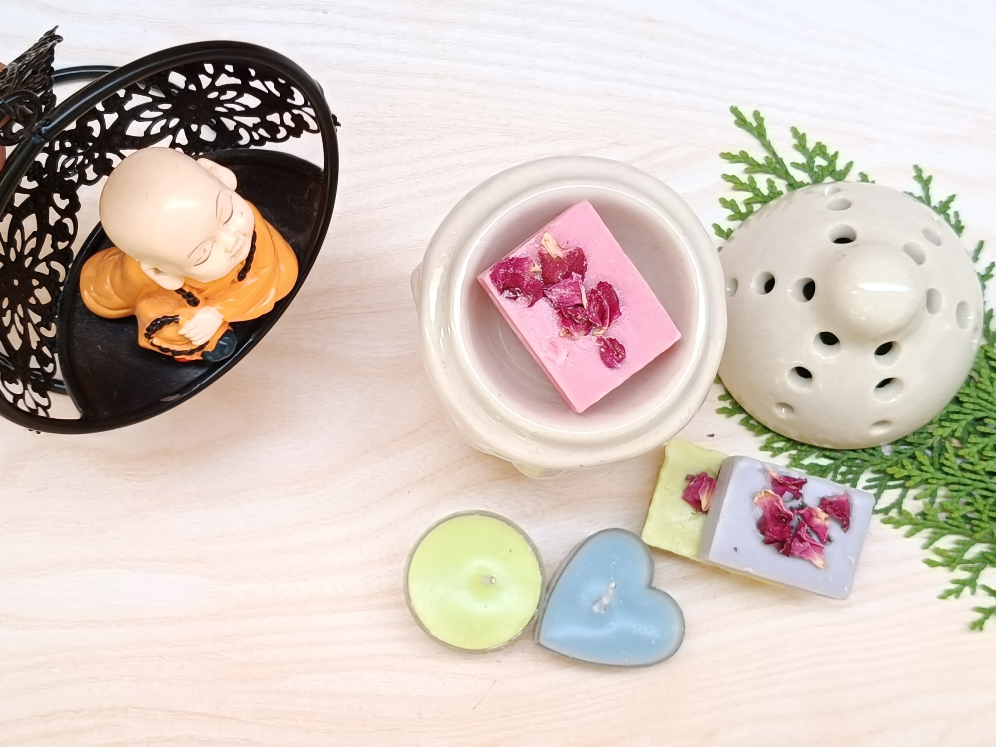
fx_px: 1352
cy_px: 374
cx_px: 498
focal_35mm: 47
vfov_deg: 30.9
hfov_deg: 40.4
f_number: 1.8
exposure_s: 1/50
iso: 160
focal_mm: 4.84
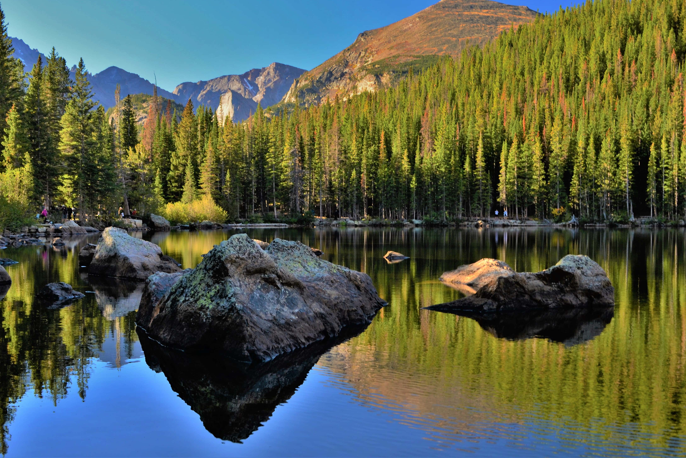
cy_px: 225
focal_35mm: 40
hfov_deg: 48.5
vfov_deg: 33.4
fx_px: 762
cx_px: 348
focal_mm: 26
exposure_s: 1/25
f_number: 8
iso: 200
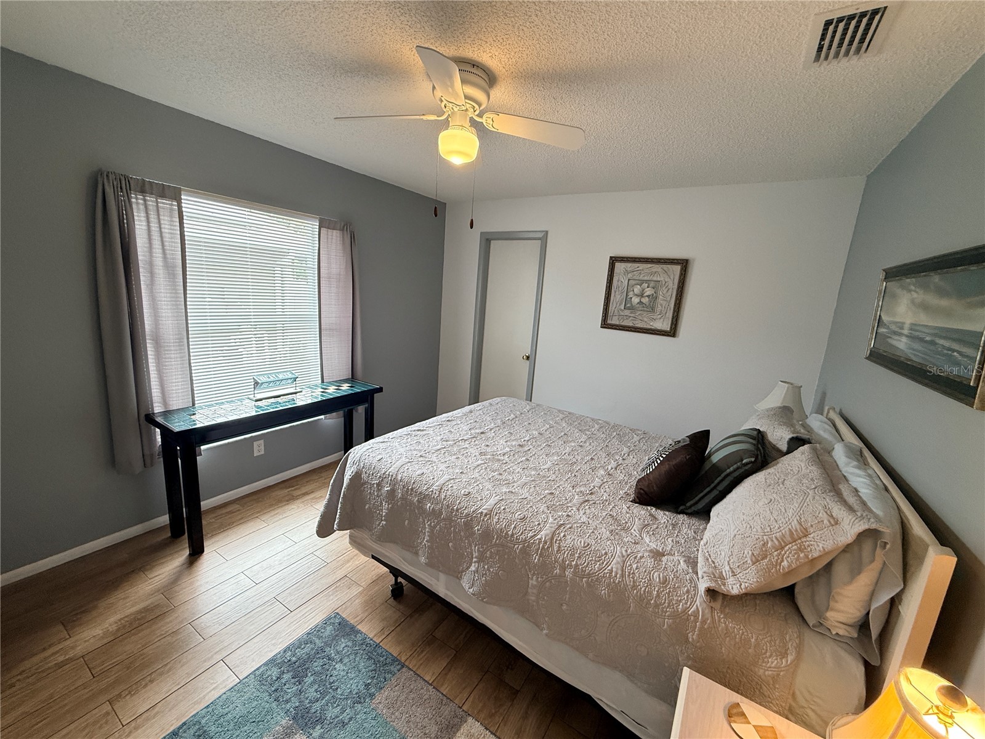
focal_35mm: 14
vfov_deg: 85.7
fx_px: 398
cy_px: 370
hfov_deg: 102.1
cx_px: 492
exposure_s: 1/120
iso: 160
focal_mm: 2.22
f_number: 2.2
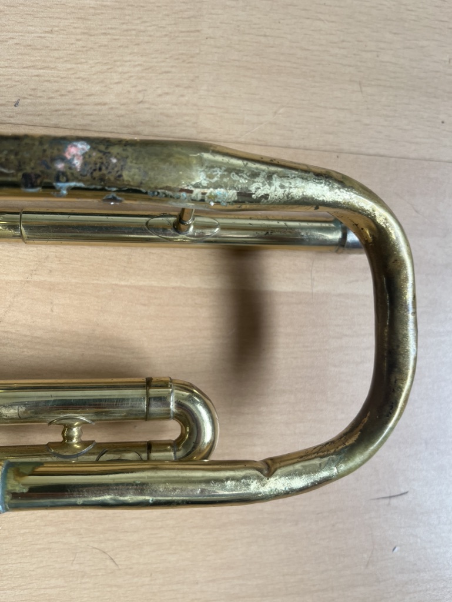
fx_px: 452
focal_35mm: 26
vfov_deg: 67.3
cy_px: 301
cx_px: 226
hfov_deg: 53.1
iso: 50
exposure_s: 1/121
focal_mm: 5.1
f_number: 1.6
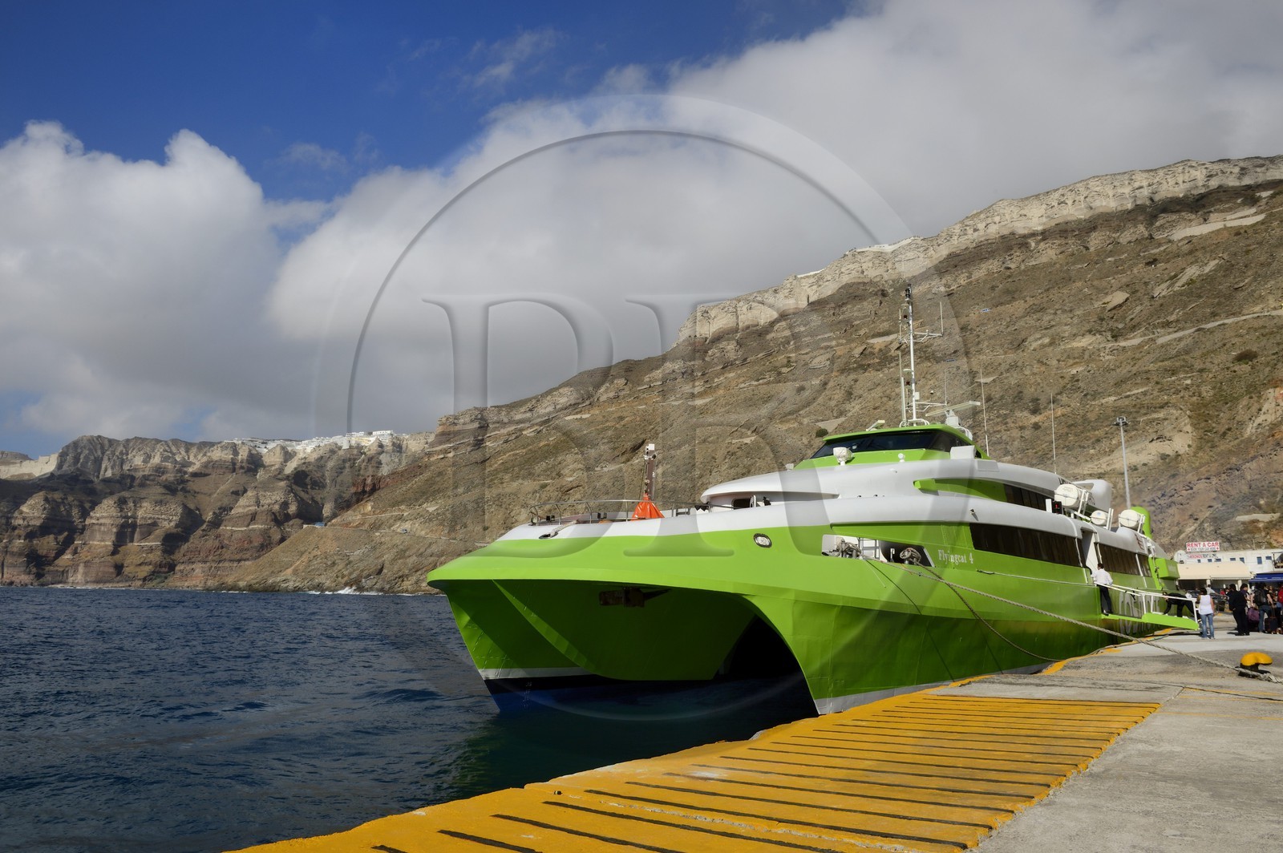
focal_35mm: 24
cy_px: 426
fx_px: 855
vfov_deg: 53.1
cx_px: 642
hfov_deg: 73.8
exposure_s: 1/400
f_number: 14
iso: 200
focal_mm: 24
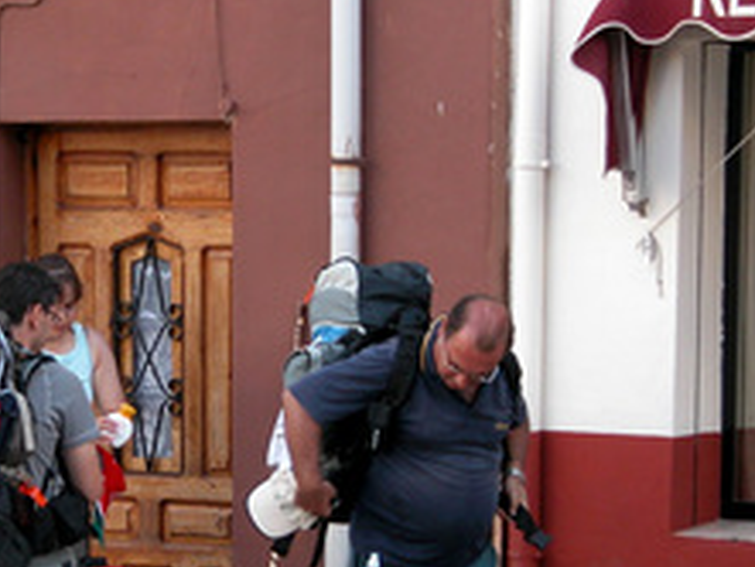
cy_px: 456
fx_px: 4583
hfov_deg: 9.4
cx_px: 116
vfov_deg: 7.1
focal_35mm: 210
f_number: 3.6
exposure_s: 1/85.4
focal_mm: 23.7
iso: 100
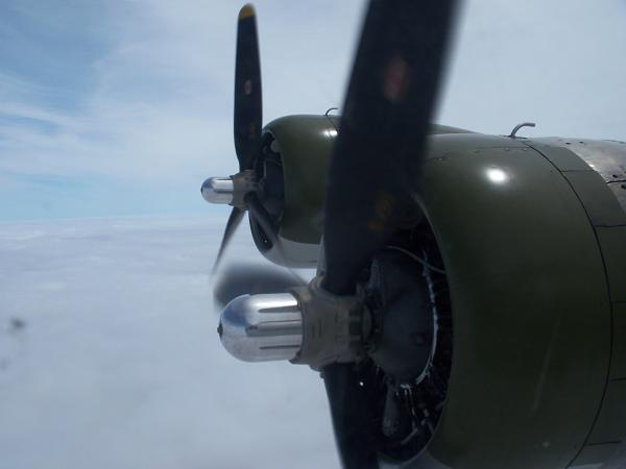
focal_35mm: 35
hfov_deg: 52.6
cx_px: 313
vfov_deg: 40.7
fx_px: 633
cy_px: 234
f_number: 5.5
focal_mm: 6.3
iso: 64
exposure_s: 1/1600
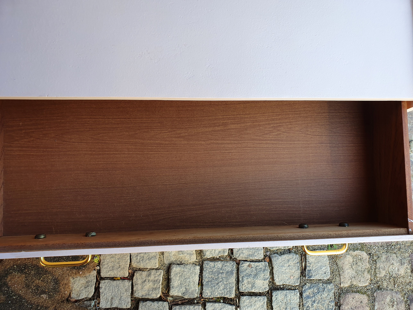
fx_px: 310
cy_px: 155
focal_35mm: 26
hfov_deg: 67.3
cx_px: 206
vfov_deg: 53.1
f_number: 2.4
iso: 50
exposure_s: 1/106
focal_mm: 4.32
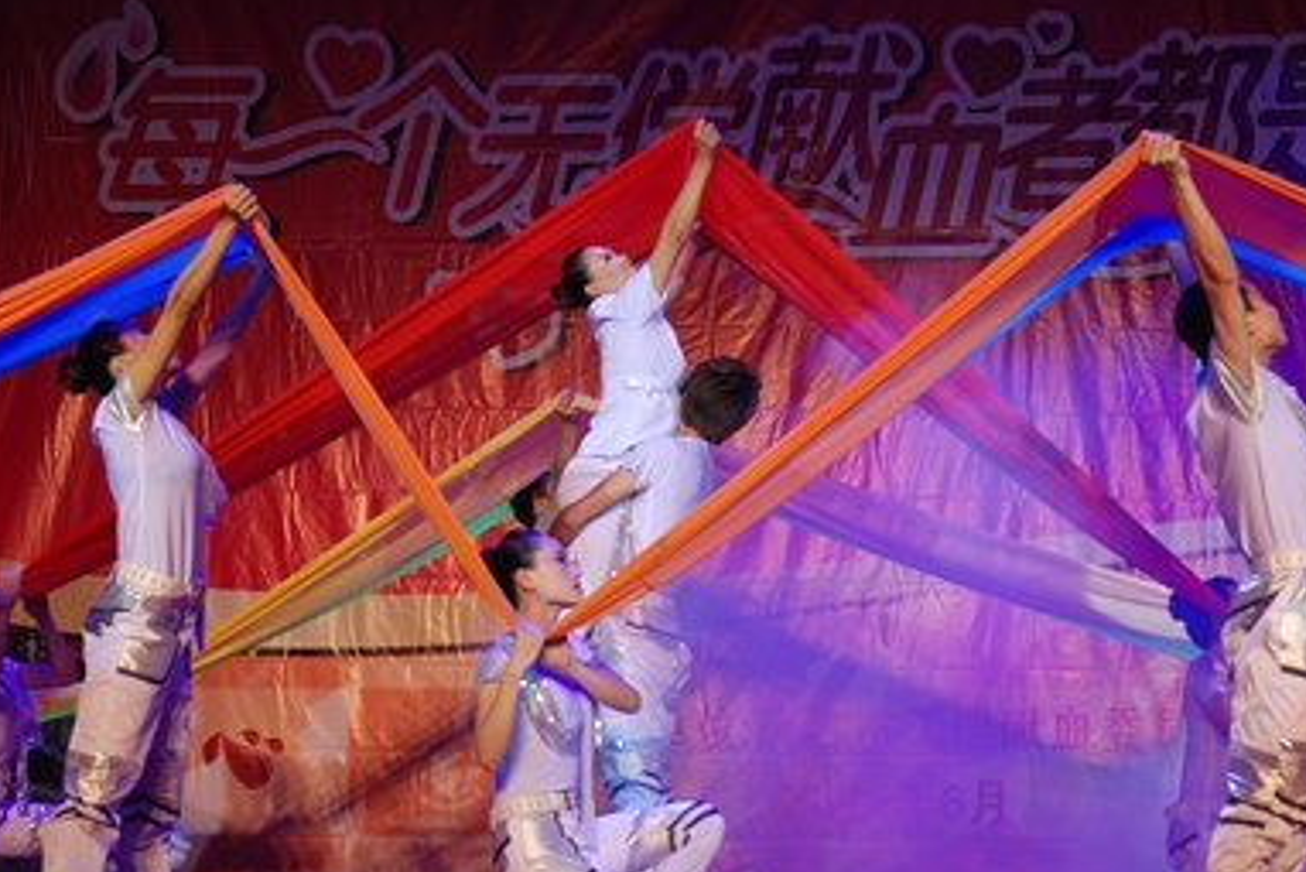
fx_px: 2491
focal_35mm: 69
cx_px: 704
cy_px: 530
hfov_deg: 29.4
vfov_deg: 19.8
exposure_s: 1/30
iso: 200
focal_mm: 35
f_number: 5.6
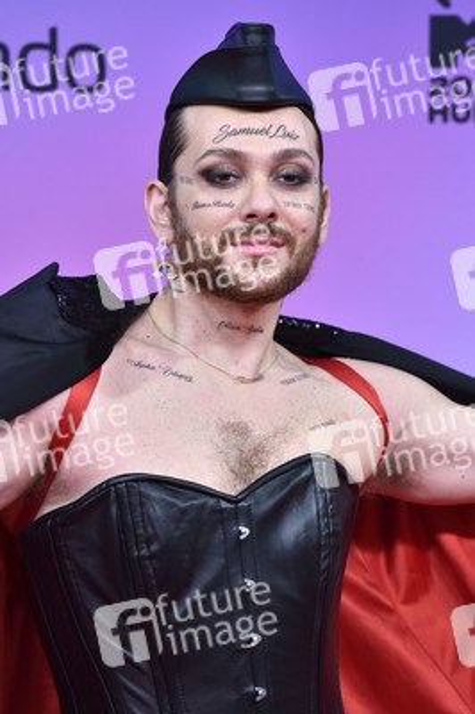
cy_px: 357
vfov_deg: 10.3
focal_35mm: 200
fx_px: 3965
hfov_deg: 6.9
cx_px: 238
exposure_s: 1/200
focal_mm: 200
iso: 2000
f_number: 5.6
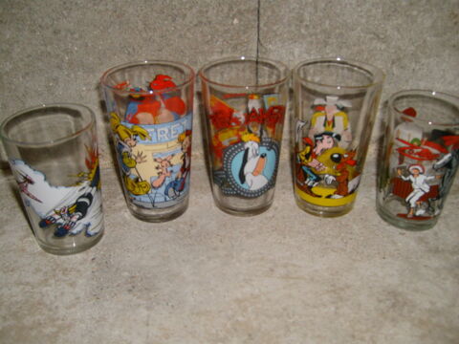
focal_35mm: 35
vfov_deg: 40.7
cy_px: 172
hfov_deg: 52.6
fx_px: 464
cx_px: 230
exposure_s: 1/45
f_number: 2.8
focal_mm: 5.8
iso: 100
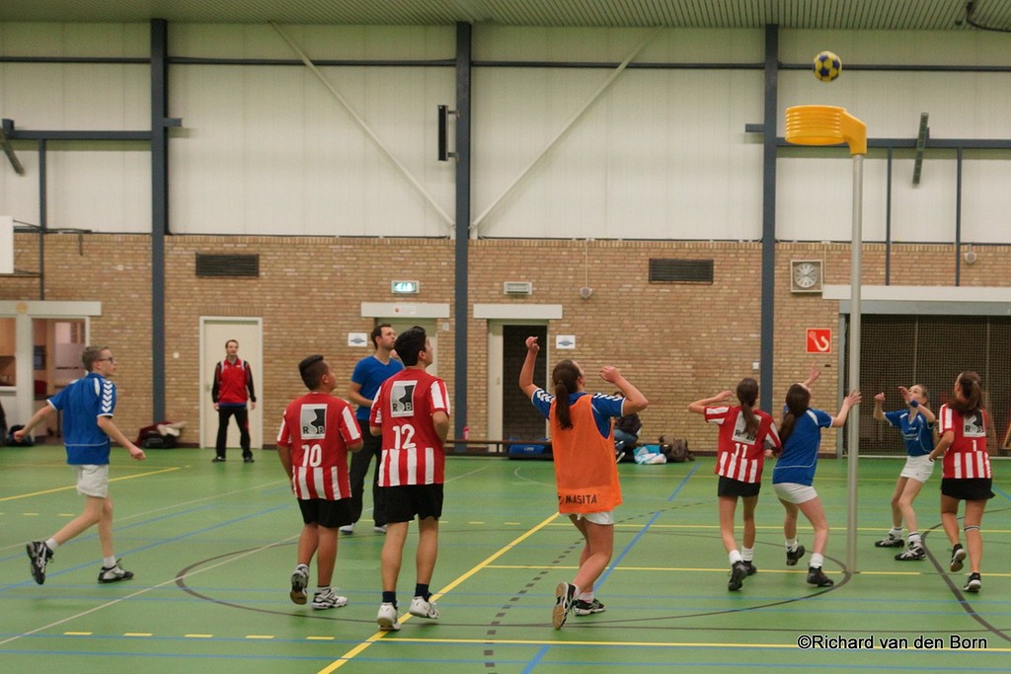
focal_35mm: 36
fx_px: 1011
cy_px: 337
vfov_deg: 36.9
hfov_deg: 53.1
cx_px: 506
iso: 800
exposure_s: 1/200
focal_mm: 24
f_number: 2.8
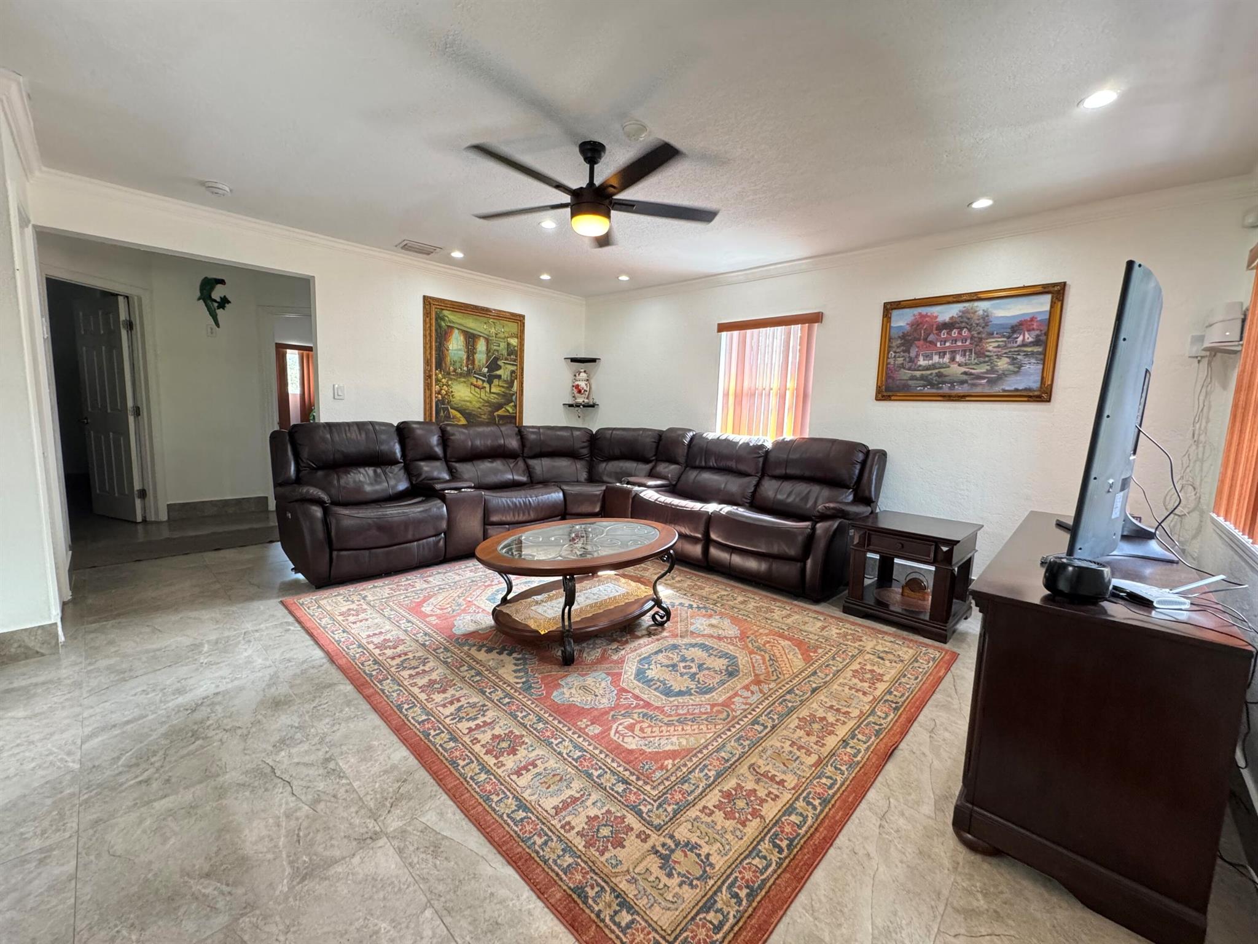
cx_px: 629
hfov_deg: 102.1
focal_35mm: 14
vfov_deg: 85.7
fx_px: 509
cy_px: 472
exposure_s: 1/60
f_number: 2.2
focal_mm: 2.22
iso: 320
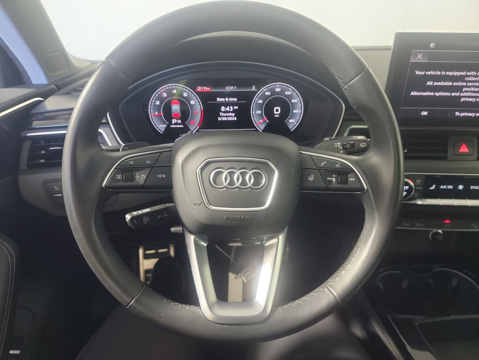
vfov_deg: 56.8
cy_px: 180
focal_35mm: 24
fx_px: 332
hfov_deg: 71.6
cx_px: 240
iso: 1048
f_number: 1.8
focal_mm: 6.7
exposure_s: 1/59
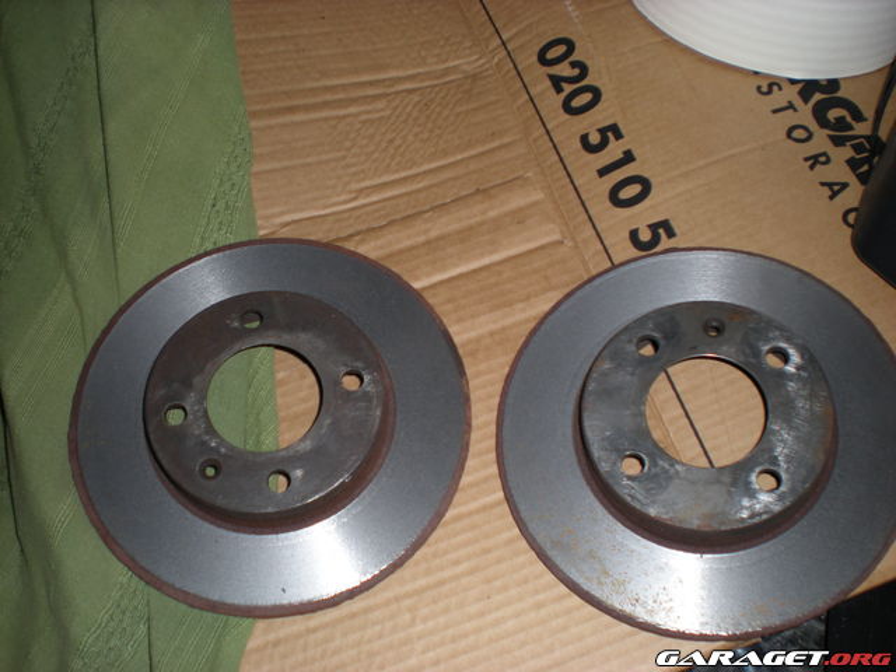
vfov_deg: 37.7
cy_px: 336
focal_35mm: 38
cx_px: 448
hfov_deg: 49.0
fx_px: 984
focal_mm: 6.3
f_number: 3.1
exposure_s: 1/60
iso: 64
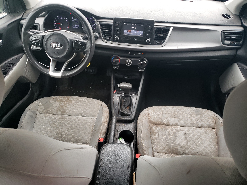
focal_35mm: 26
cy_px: 92
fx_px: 186
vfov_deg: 53.1
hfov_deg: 67.3
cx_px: 124
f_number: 1.5
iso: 72
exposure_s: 1/120
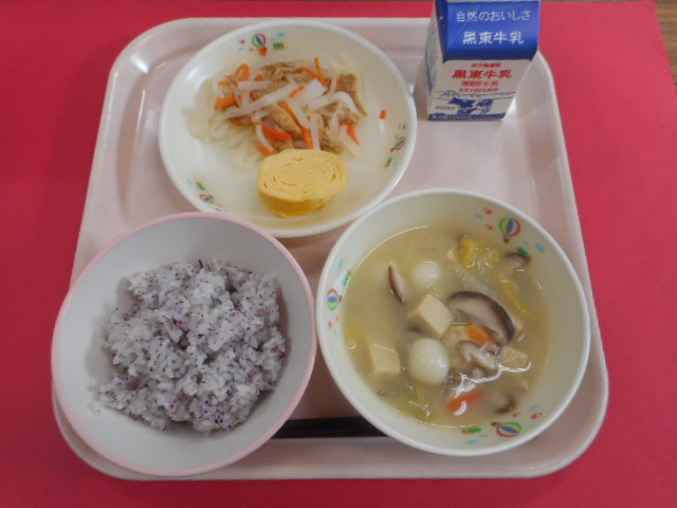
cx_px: 338
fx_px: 489
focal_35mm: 25
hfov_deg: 69.4
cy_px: 254
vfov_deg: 54.9
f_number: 3.7
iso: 80
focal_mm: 4.5
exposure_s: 1/40
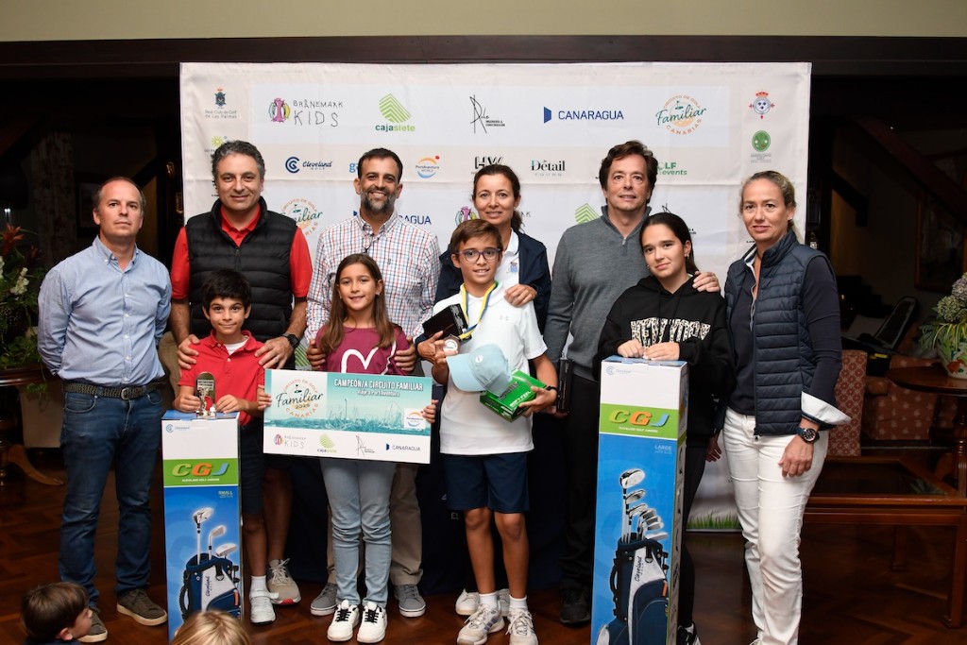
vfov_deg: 36.9
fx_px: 967
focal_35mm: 36
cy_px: 322
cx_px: 484
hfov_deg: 53.1
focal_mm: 24
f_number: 4.5
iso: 1250
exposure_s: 1/80
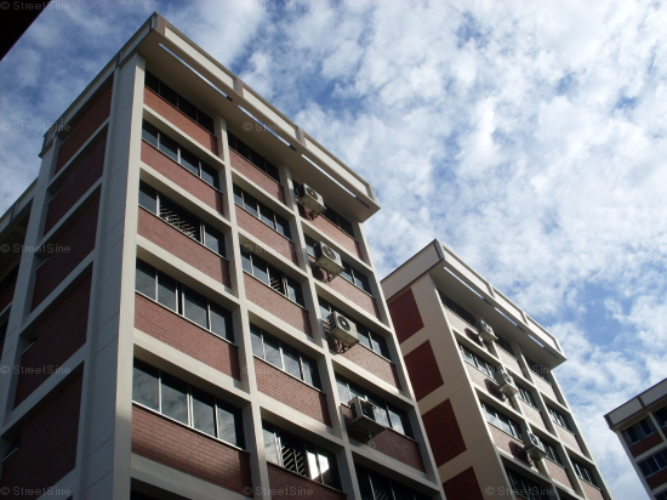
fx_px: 732
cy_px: 250
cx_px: 334
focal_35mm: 38
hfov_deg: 49.0
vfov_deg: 37.7
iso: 80
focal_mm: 6.3
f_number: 8.4
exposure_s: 1/350
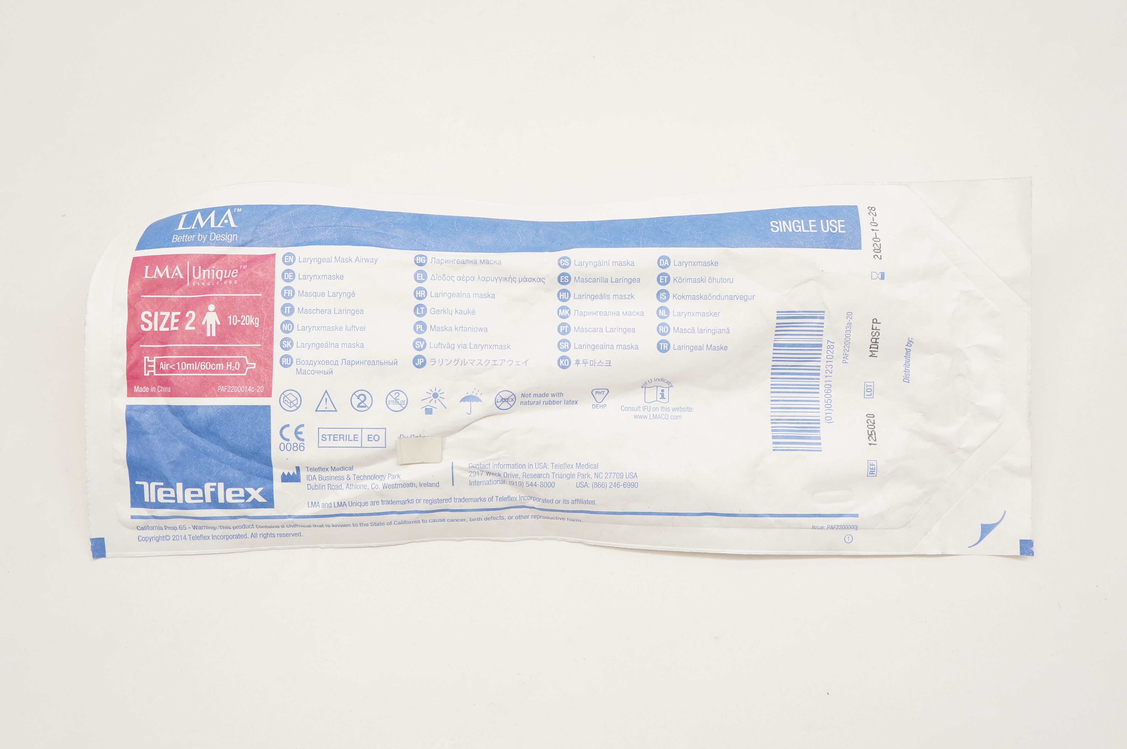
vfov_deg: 34.1
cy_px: 374
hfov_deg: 49.6
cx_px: 564
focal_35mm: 39
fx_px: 1220
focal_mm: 26
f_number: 7.1
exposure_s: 1/100
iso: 800
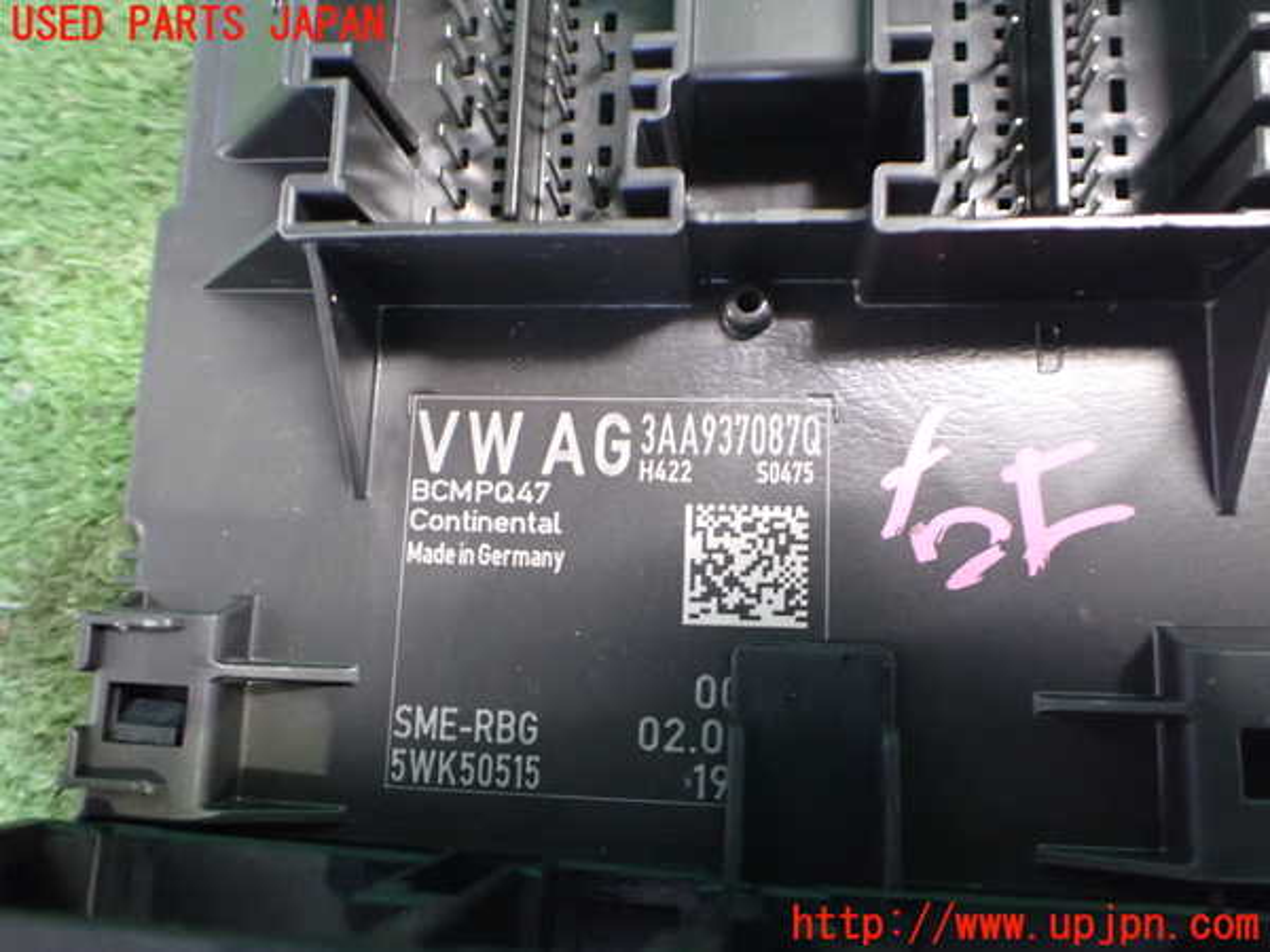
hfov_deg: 60.0
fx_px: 1101
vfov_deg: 46.8
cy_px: 476
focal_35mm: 30
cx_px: 635
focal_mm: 5.4
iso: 1250
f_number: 2.3
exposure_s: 1/30
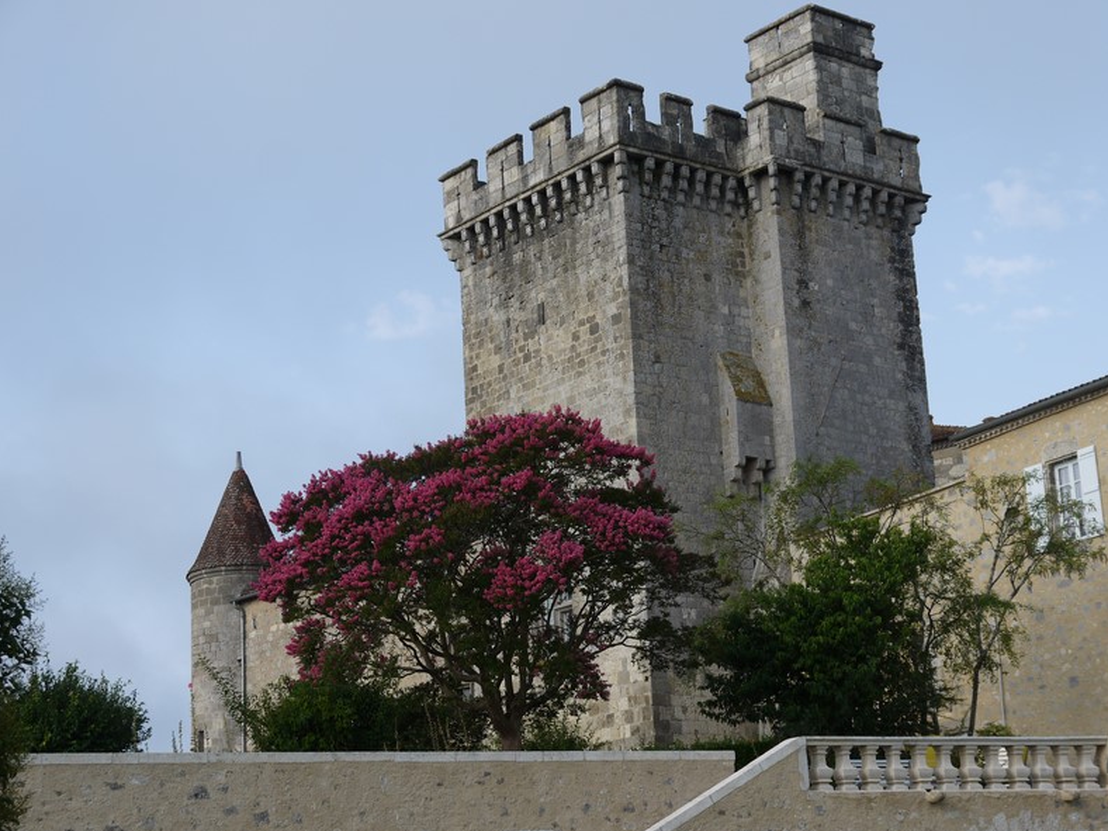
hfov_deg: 28.2
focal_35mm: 69
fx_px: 2209
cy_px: 419
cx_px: 561
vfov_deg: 21.3
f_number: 8
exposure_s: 1/320
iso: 160
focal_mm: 34
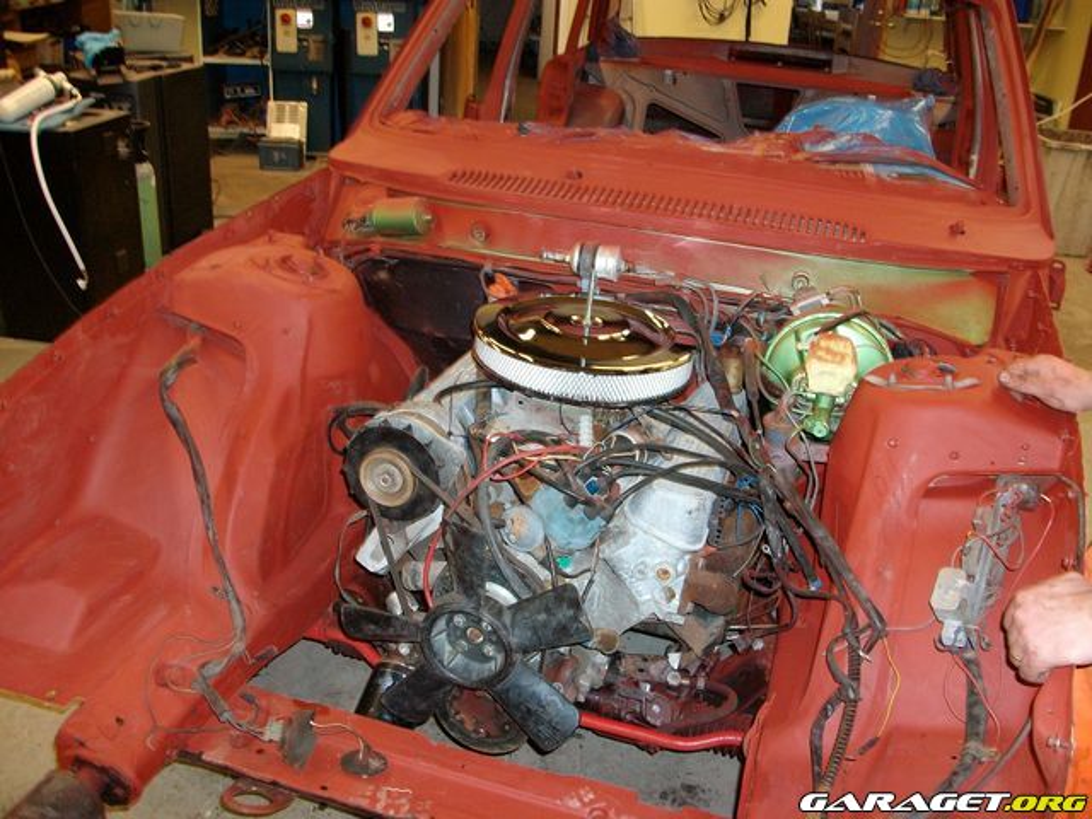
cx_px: 546
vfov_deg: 44.2
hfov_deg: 56.8
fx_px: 1009
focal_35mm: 32
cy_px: 410
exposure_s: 1/40
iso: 147
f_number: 2.9
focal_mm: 5.7
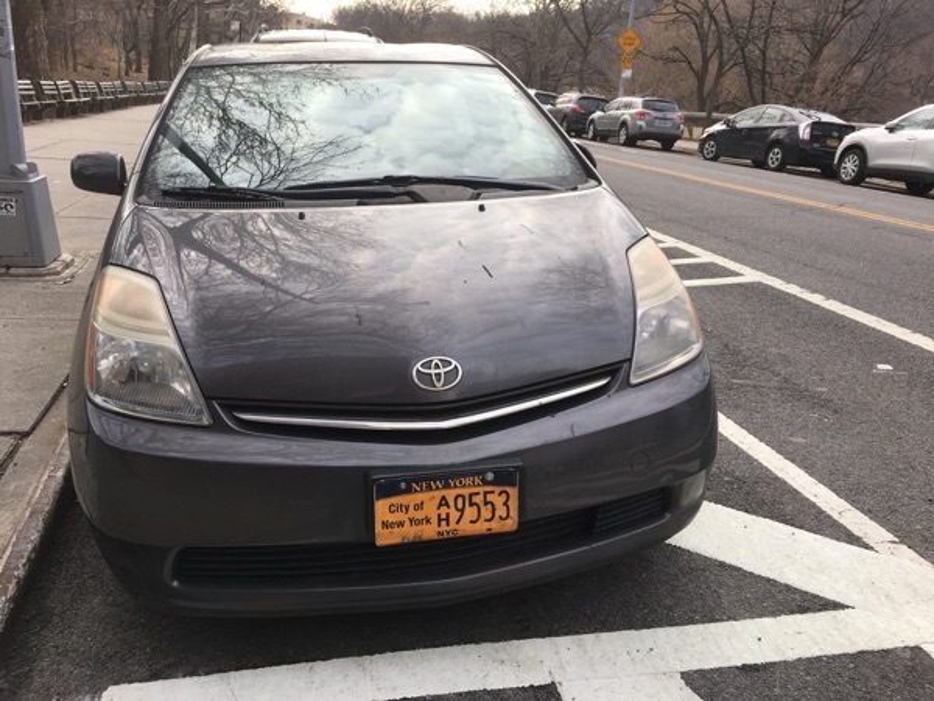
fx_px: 782
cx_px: 467
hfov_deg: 61.7
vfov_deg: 48.2
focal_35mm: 29
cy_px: 350
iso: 25
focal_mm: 4.15
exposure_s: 1/503
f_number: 2.2
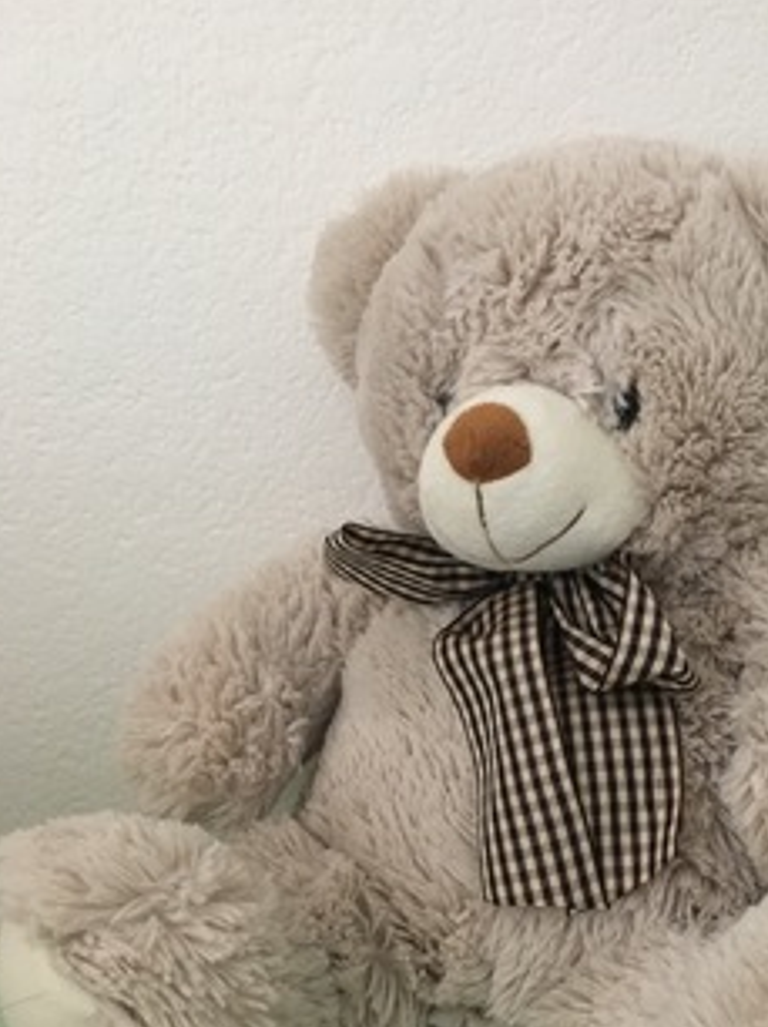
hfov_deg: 33.1
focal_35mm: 43
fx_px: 1274
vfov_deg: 43.3
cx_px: 547
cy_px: 680
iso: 200
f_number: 2.2
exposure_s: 1/24
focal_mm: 4.15
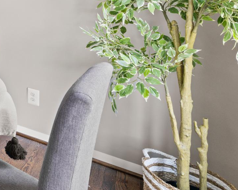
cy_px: -8
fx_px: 261
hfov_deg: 32.7
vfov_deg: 35.5
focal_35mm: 37
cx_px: -88
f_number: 10
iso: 320
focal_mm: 14
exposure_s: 1/6
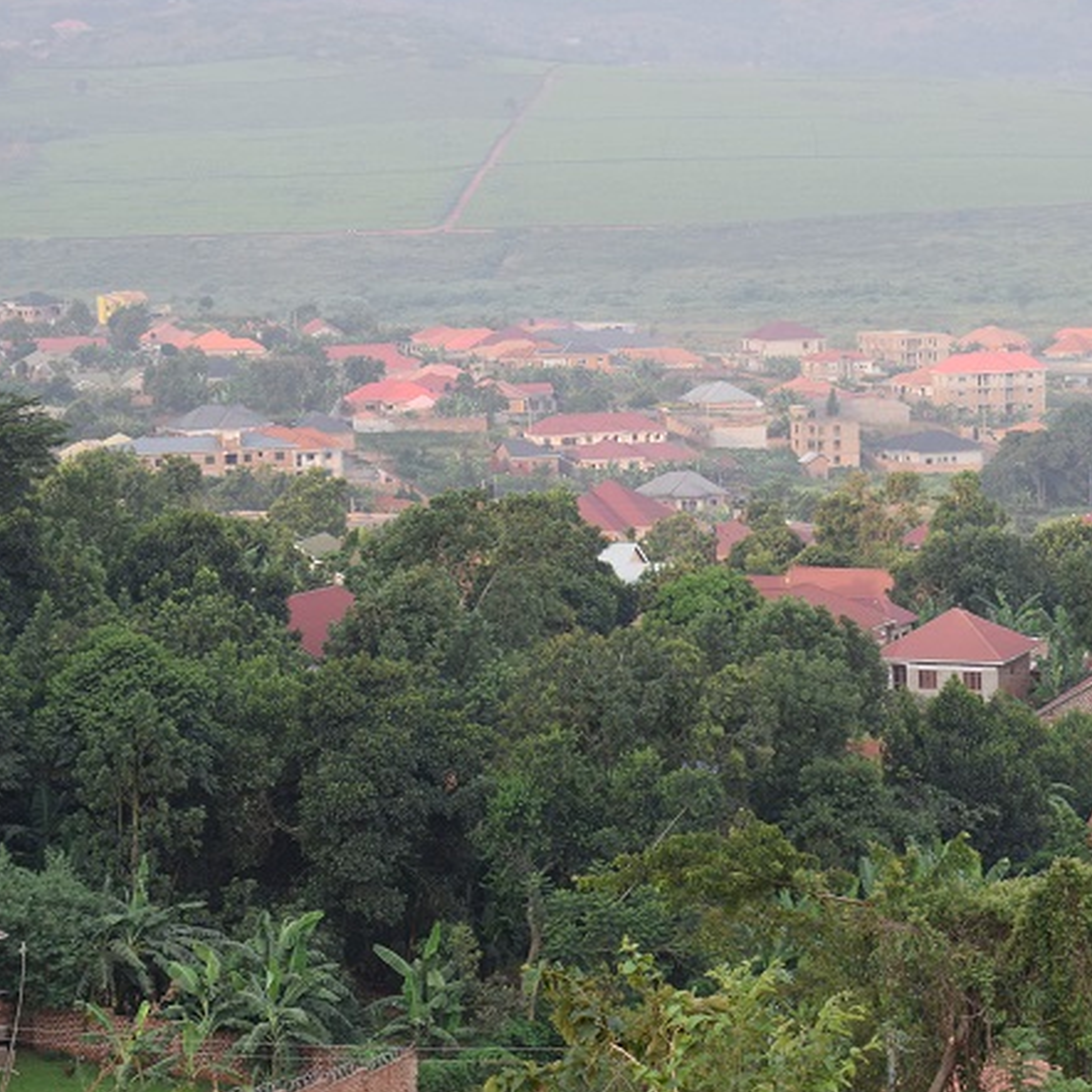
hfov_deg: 14.9
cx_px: 618
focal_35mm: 117
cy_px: 527
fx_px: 4176
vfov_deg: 14.9
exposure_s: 1/160
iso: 400
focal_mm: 52
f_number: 6.3
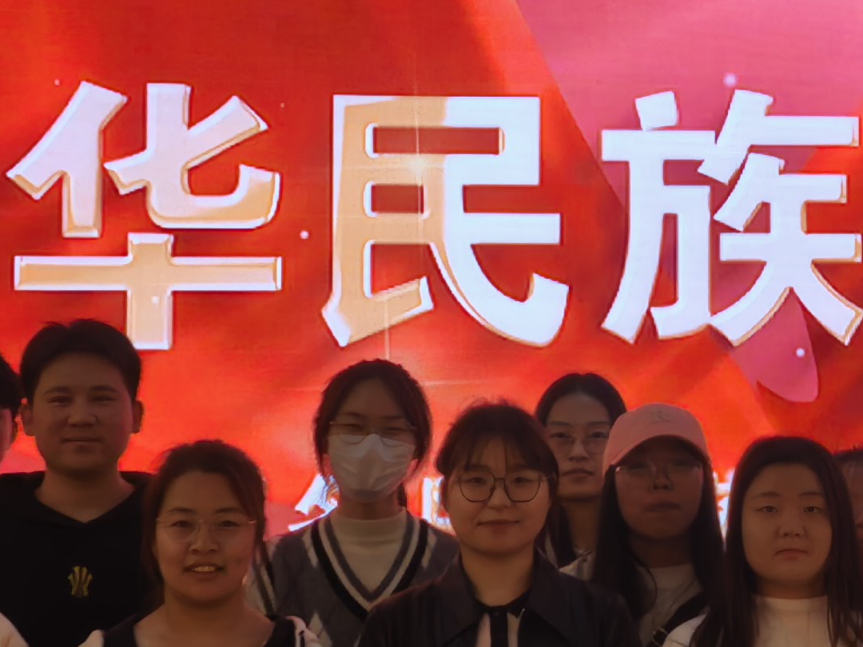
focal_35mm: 128
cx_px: 810
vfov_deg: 11.6
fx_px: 3191
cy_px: 256
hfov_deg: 15.2
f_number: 1.4
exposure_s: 1/100
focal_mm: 5.75
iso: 50
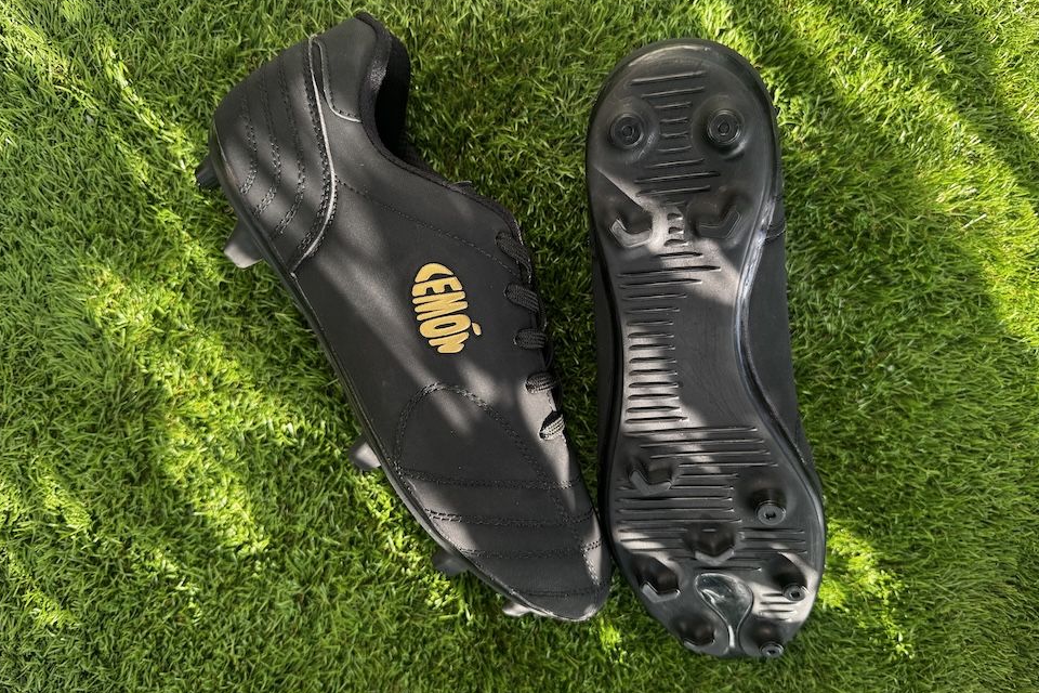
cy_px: 341
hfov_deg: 69.4
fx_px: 750
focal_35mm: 26
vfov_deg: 49.6
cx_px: 515
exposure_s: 1/190
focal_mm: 6.76
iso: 64
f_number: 1.78
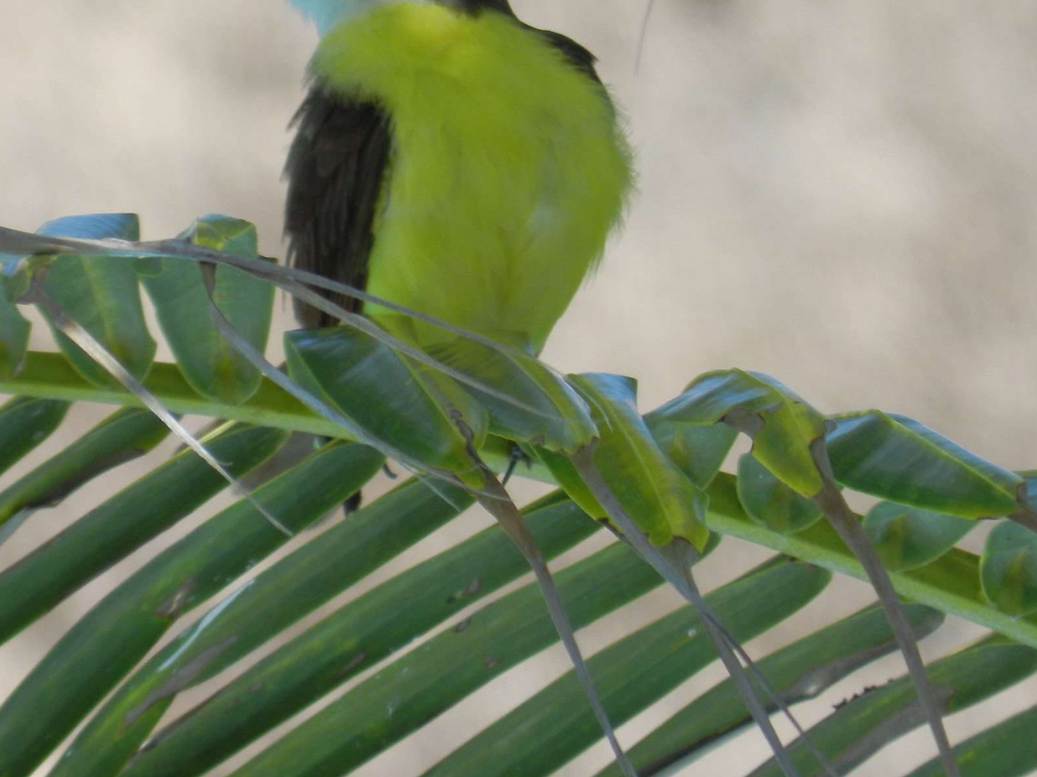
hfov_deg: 1.6
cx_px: 529
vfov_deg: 1.2
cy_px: 196
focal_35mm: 1223
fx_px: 36632
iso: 160
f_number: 5.7
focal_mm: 144
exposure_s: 1/500
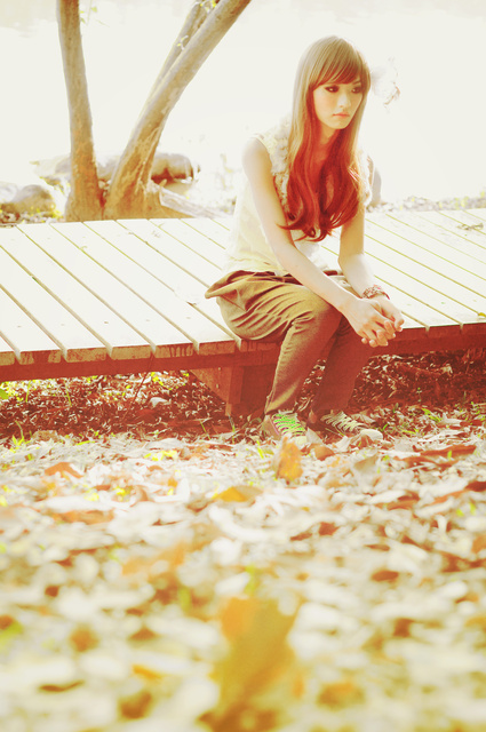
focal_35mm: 75
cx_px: 243
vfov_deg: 27.0
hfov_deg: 18.1
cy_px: 366
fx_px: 1523
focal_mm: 50
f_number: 2.8
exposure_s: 1/400
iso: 500
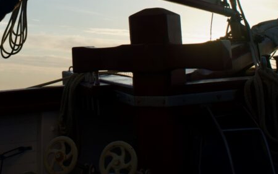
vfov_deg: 17.3
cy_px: -30
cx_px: 44
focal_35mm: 72
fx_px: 546
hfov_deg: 27.8
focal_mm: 31
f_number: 13
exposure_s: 1/125
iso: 100
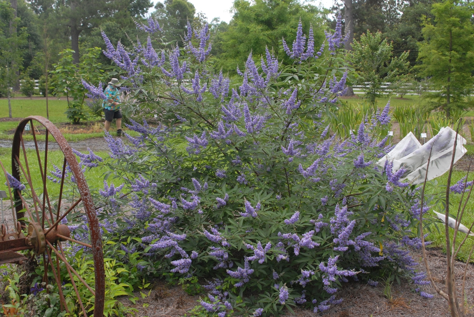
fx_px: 554
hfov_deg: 46.4
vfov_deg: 32.0
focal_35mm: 42
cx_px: 237
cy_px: 158
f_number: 7.1
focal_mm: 28
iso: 400
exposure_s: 1/200
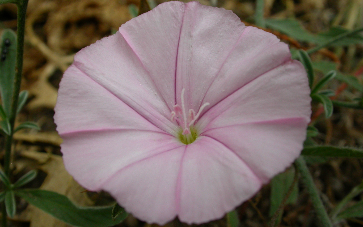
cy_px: 122
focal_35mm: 50
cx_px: 182
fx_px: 495
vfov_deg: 25.8
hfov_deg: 40.3
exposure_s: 1/102
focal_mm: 9.8
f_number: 6.4
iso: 100
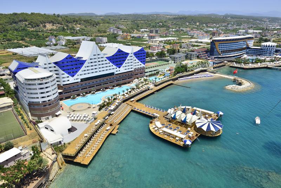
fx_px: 203
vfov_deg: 49.6
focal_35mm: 26
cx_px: 140
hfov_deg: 69.4
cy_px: 94
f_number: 9
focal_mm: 26
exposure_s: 1/320
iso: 100
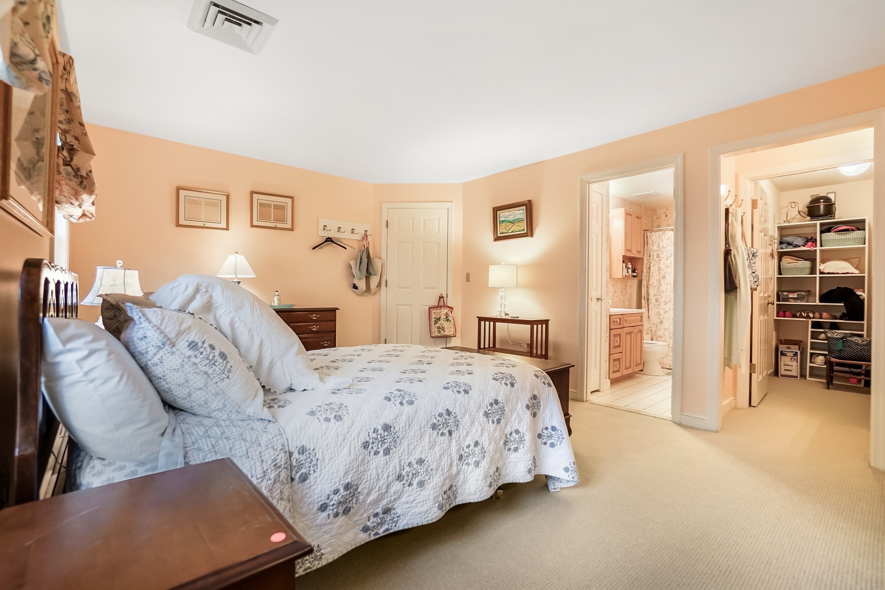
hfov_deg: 100.4
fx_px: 369
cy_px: 295
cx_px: 442
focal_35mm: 15
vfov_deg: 77.3
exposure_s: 1/5
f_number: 4
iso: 125
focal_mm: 10
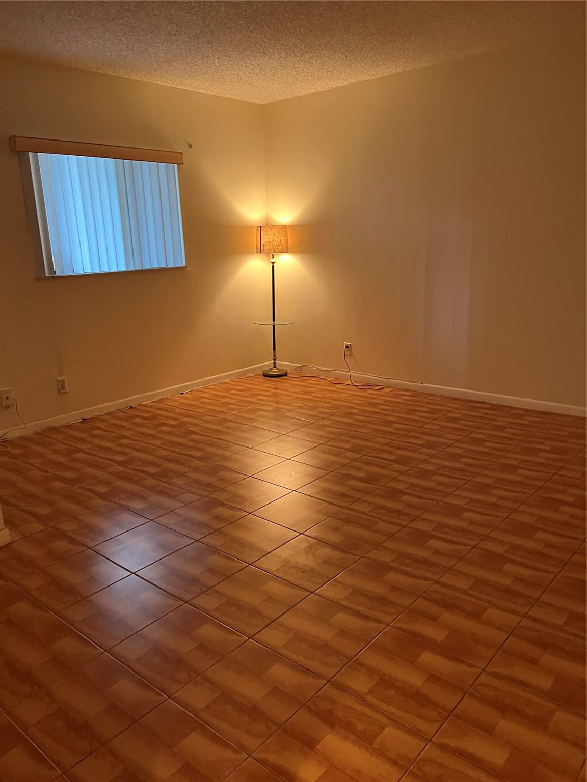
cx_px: 294
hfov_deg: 53.1
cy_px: 391
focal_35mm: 26
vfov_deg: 67.3
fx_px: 588
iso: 400
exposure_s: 1/60
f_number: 1.6
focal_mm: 5.1
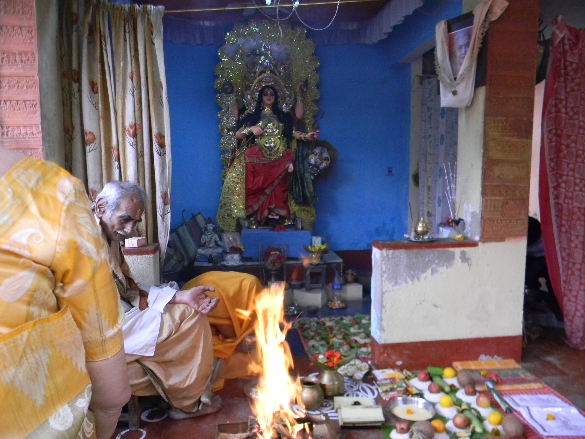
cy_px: 220
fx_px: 473
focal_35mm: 28
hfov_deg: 63.4
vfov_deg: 49.7
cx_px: 292
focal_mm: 5
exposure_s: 1/30.4
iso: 400
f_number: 3.5
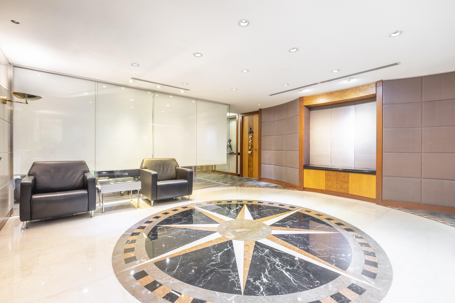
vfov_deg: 77.3
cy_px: 152
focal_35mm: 15
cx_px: 228
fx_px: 190
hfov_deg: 100.4
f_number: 8
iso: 200
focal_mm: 10
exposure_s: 1/3
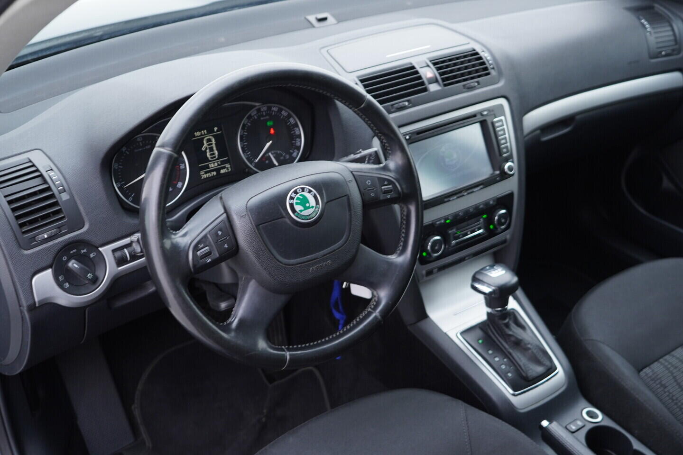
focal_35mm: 36
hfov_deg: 53.1
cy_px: 228
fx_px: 683
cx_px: 342
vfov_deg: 36.9
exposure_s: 1/40
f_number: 2.8
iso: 250
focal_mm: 24
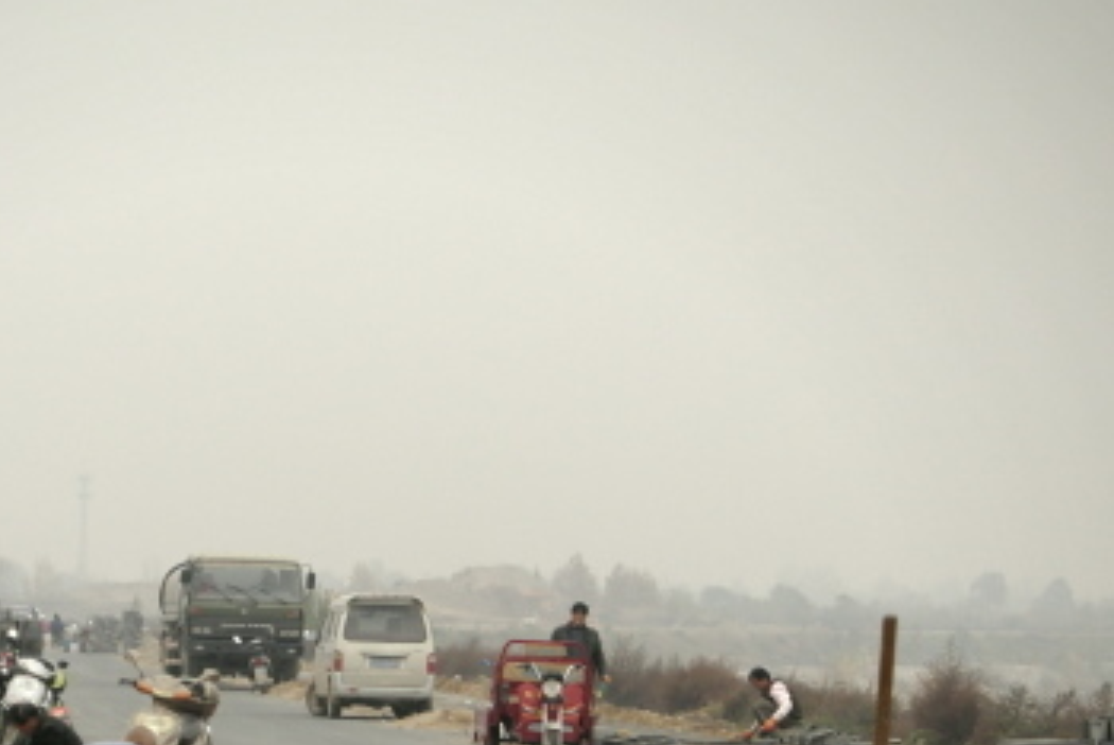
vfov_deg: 6.1
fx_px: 6968
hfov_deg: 9.1
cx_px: 318
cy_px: 696
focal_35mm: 225
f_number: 5.6
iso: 200
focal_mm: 50
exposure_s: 1/160
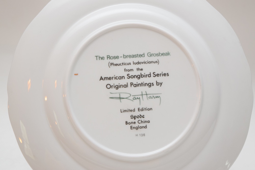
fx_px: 584
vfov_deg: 16.6
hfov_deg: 24.6
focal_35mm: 82
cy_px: 85
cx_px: 128
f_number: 5.6
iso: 900
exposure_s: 1/60
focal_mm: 55
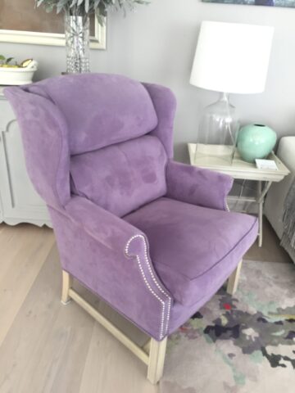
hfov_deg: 48.2
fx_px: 330
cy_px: 196
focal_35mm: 29
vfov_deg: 61.7
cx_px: 148
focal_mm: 4.15
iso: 64
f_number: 2.2
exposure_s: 1/33
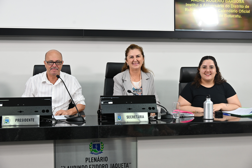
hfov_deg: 39.6
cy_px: 84
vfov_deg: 27.0
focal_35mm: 50
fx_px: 350
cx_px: 126
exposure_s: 1/125
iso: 1400
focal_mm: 50
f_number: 5.6
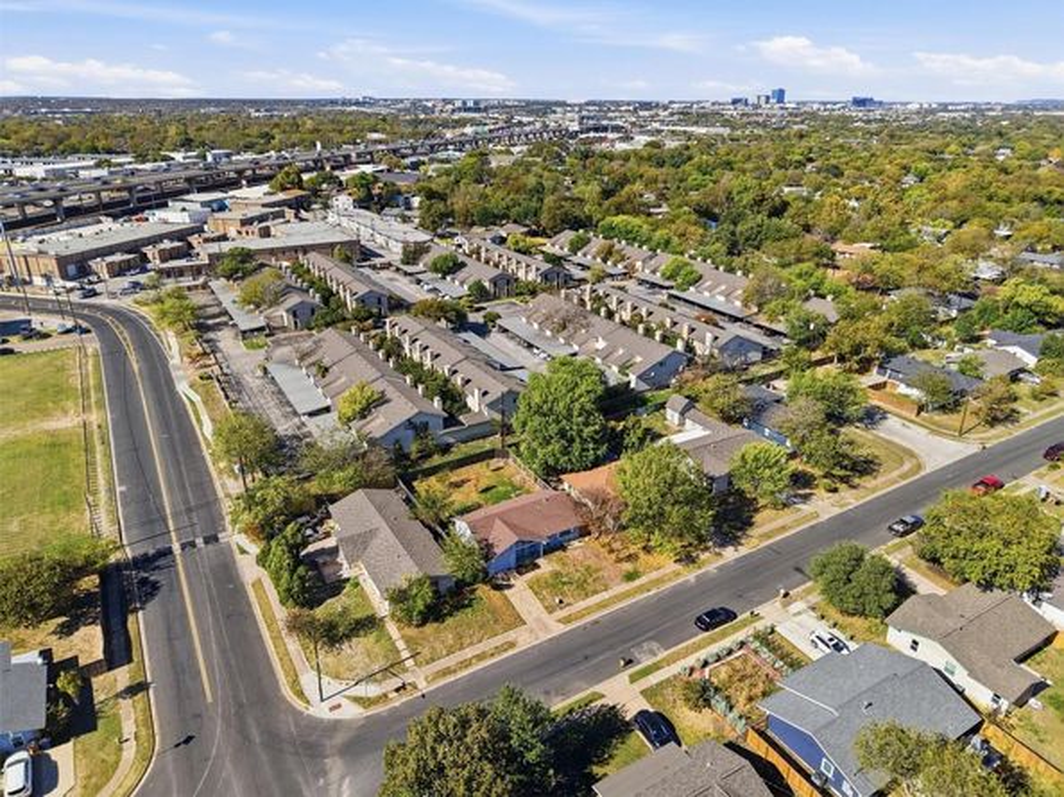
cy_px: 398
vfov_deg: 56.8
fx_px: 737
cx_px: 532
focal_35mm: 24
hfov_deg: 71.6
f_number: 1.8
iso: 110
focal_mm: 8.7
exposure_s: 1/320
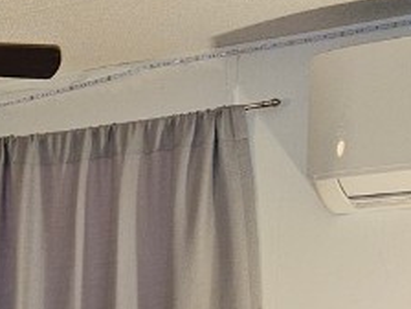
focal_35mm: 105
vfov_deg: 13.1
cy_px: 502
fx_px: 1247
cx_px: -112
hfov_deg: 17.6
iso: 100
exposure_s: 1/24
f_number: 1.8
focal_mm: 5.4
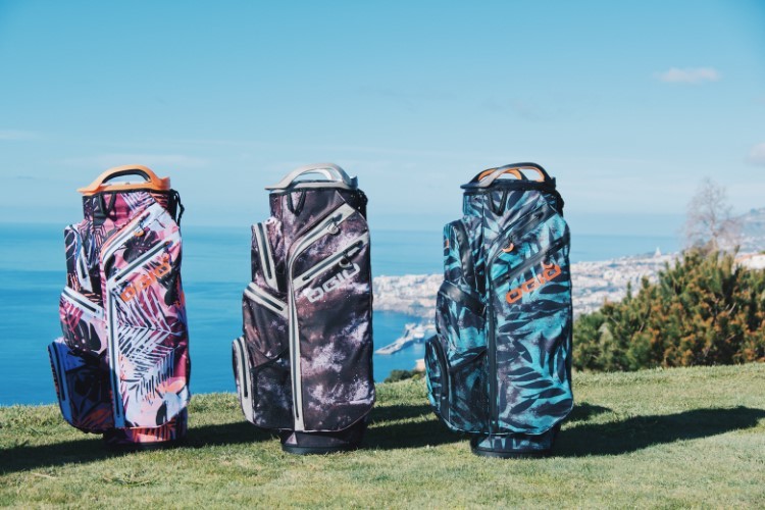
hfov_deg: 36.2
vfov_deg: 24.6
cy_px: 255
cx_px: 382
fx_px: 1169
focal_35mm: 55
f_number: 5.6
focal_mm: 36.6
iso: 160
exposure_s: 1/900
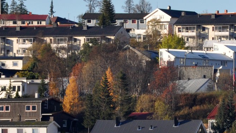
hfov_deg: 3.4
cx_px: 186
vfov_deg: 1.9
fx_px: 3977
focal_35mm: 636
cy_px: 79
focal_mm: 135
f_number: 10
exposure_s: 1/500
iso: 400
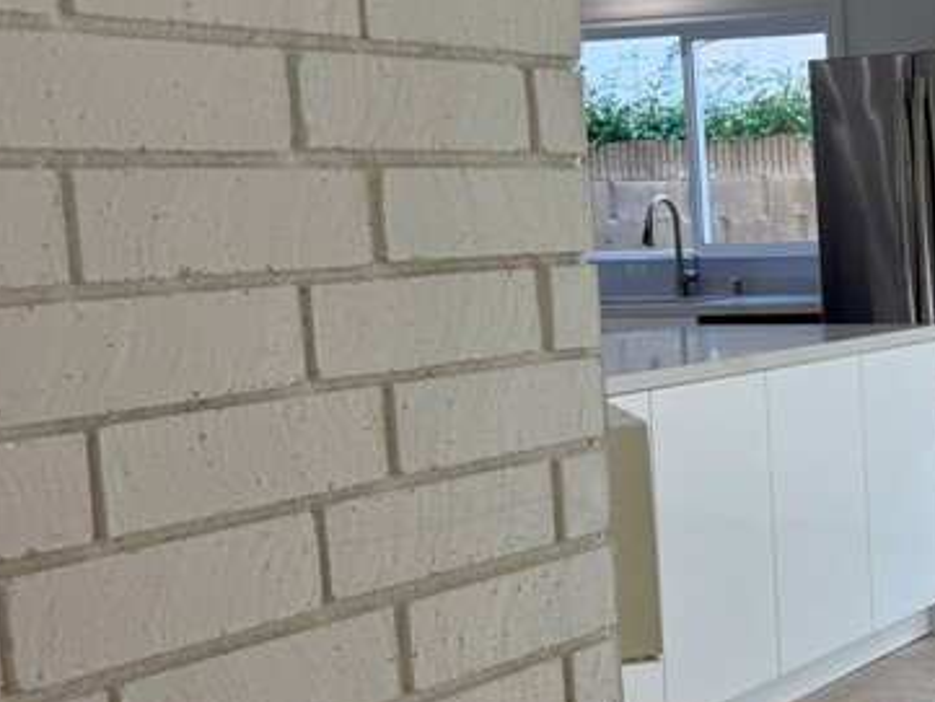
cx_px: 1202
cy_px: 368
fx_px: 1837
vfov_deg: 21.6
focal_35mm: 68
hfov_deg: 24.9
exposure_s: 1/622
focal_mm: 6.76
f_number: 1.78
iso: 100
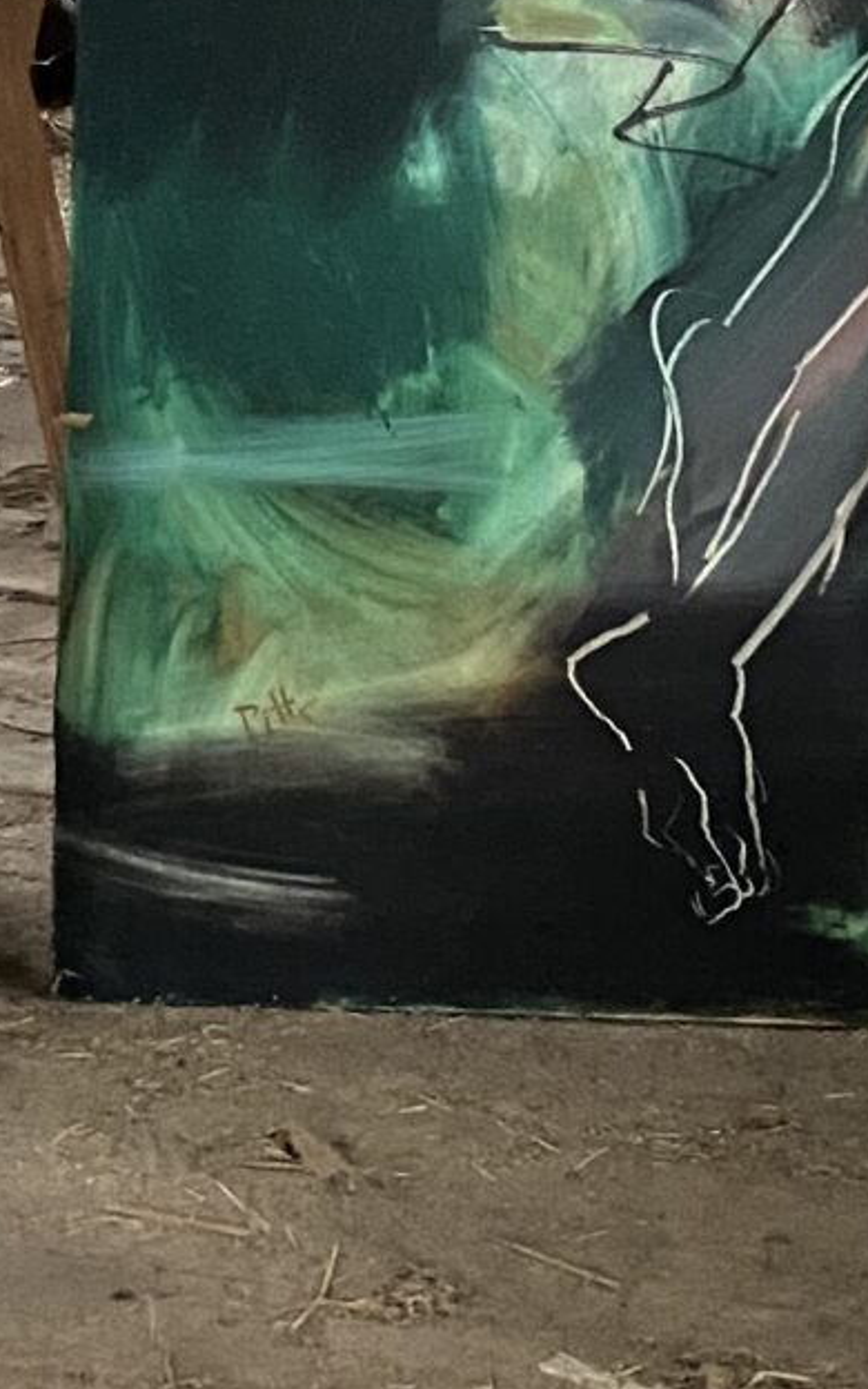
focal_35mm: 113
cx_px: 844
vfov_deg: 16.8
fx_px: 4277
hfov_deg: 11.5
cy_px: -672
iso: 1000
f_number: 1.8
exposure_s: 1/30
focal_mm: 4.25
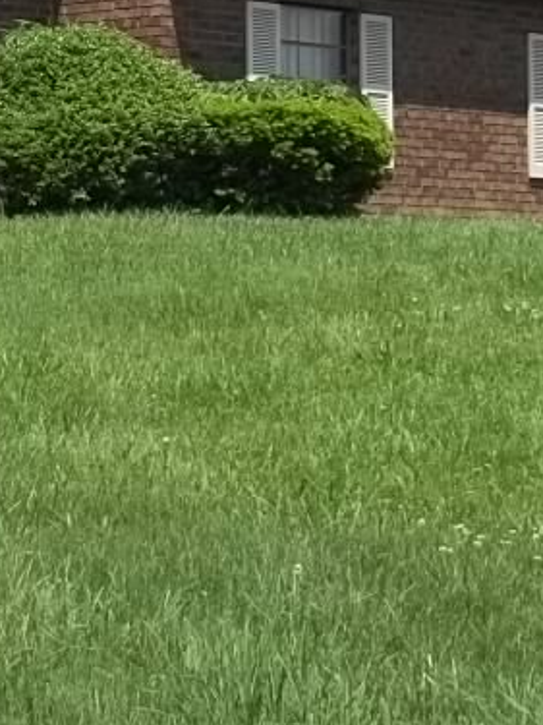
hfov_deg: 9.4
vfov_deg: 12.5
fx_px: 3286
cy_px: 48
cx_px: 6
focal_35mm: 157
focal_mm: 8.3
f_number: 8.8
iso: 64
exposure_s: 1/125
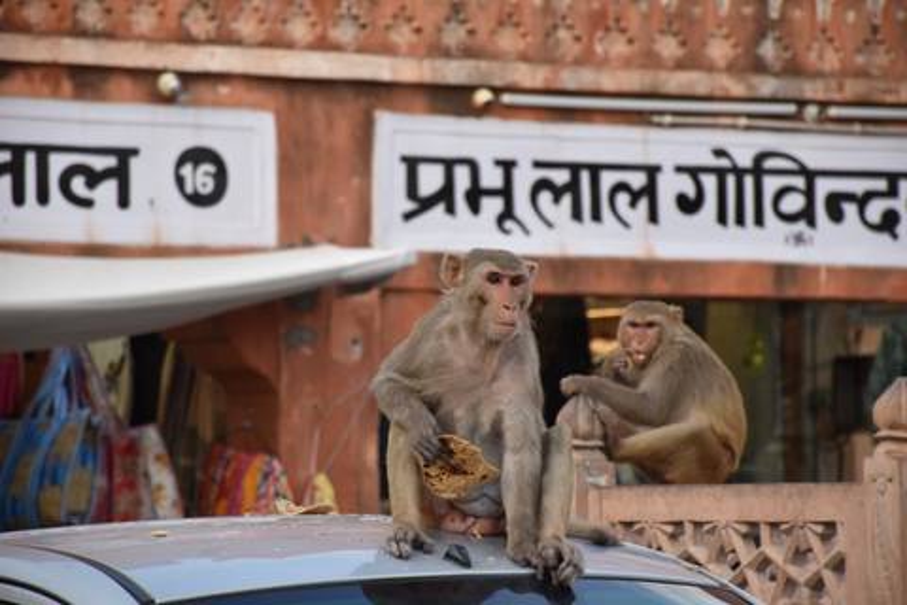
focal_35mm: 210
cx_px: 454
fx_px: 5290
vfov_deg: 6.5
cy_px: 302
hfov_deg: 9.8
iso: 400
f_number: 6.3
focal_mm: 140
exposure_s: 1/125
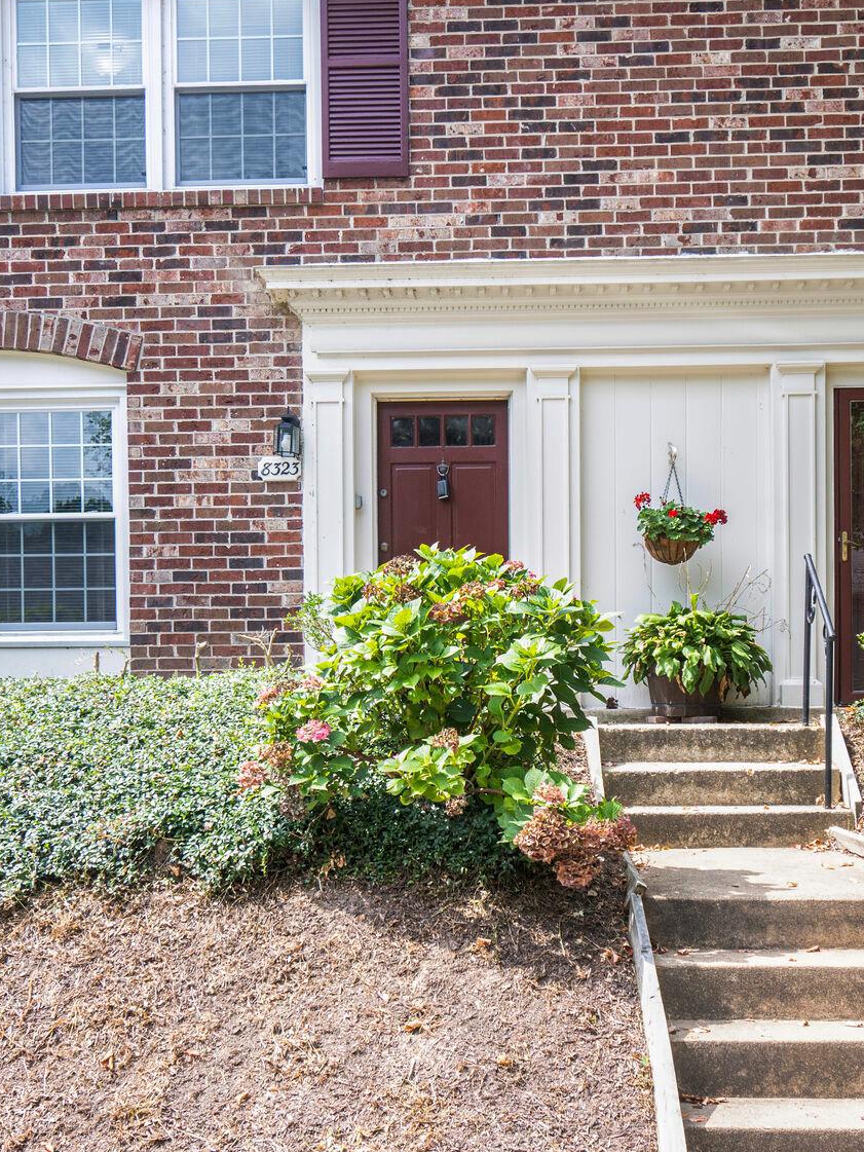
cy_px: 567
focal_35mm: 40
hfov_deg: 35.9
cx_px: 468
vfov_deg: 46.8
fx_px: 1331
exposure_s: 1/200
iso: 200
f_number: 5.3
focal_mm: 18
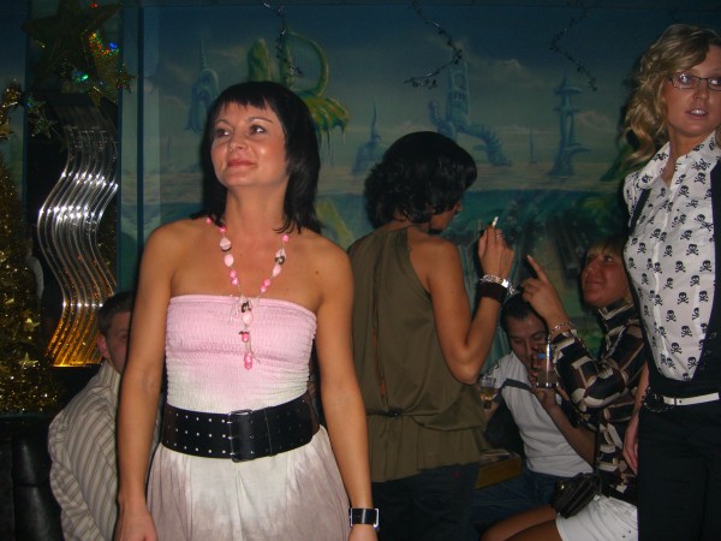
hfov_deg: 49.0
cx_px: 360
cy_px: 270
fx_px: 791
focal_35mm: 38
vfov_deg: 37.7
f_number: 2.8
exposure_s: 1/60
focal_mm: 7.9
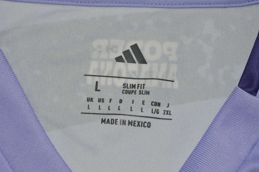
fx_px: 1132
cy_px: 86
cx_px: 130
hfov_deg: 13.1
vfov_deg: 8.7
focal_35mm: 158
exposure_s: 1/200
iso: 400
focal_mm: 105
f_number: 16
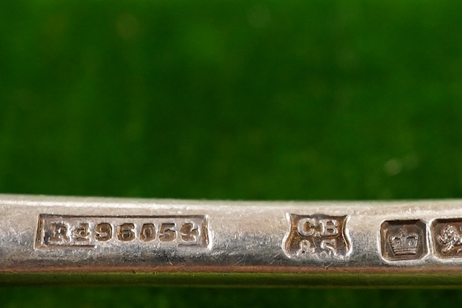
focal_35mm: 89
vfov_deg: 15.3
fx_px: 1142
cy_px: 232
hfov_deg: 22.7
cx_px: 324
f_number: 7.1
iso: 2500
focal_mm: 30
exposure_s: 1/250
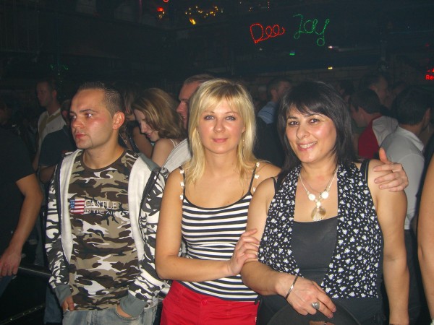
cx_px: 217
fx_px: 476
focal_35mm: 38
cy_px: 162
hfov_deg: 49.0
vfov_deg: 37.7
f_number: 2.8
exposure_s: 1/60
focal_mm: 7.9
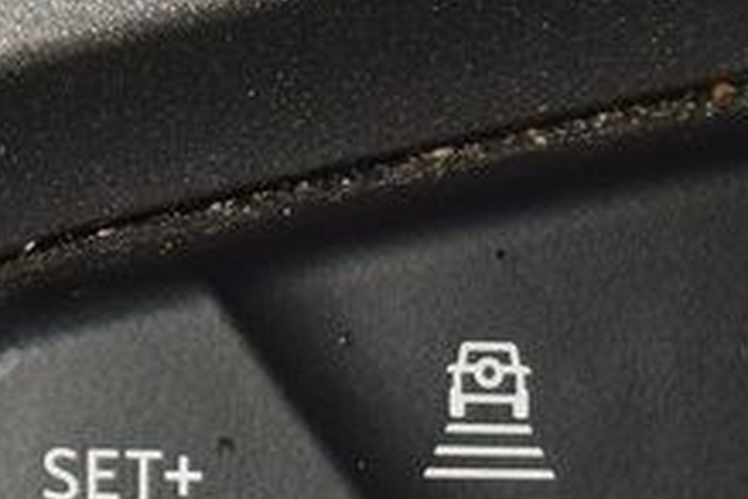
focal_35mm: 490
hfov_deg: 4.2
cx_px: 488
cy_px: 798
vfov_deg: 2.8
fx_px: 10180
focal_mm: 70
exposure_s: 1/125
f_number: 8
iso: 100
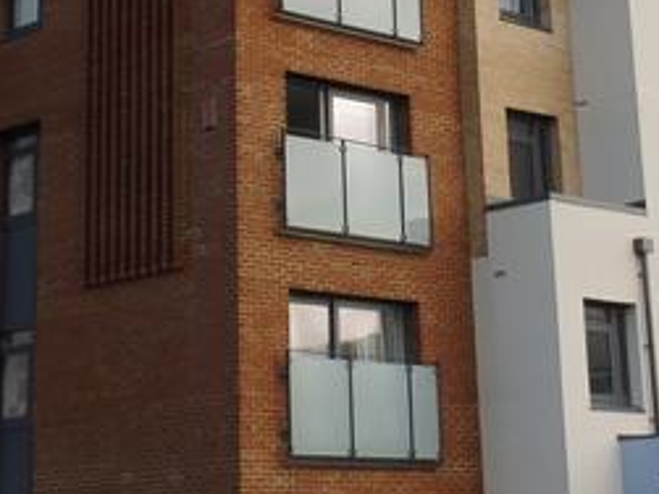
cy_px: -181
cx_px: 331
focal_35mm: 98
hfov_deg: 20.0
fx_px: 1865
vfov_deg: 14.3
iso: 100
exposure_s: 1/320
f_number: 4
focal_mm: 4.3
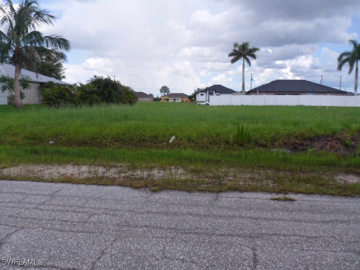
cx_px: 180
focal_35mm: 27
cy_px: 135
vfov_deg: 51.4
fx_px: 281
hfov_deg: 65.3
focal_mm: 4.9
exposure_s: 1/750
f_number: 3.3
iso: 80
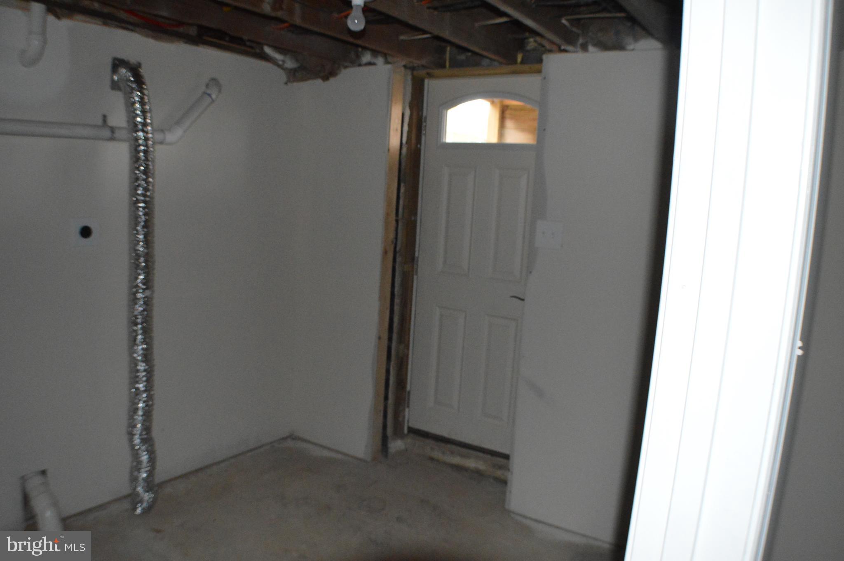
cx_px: 422
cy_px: 280
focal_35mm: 36
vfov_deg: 36.8
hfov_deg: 53.2
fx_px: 843
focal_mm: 24
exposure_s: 1/60
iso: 3200
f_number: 4
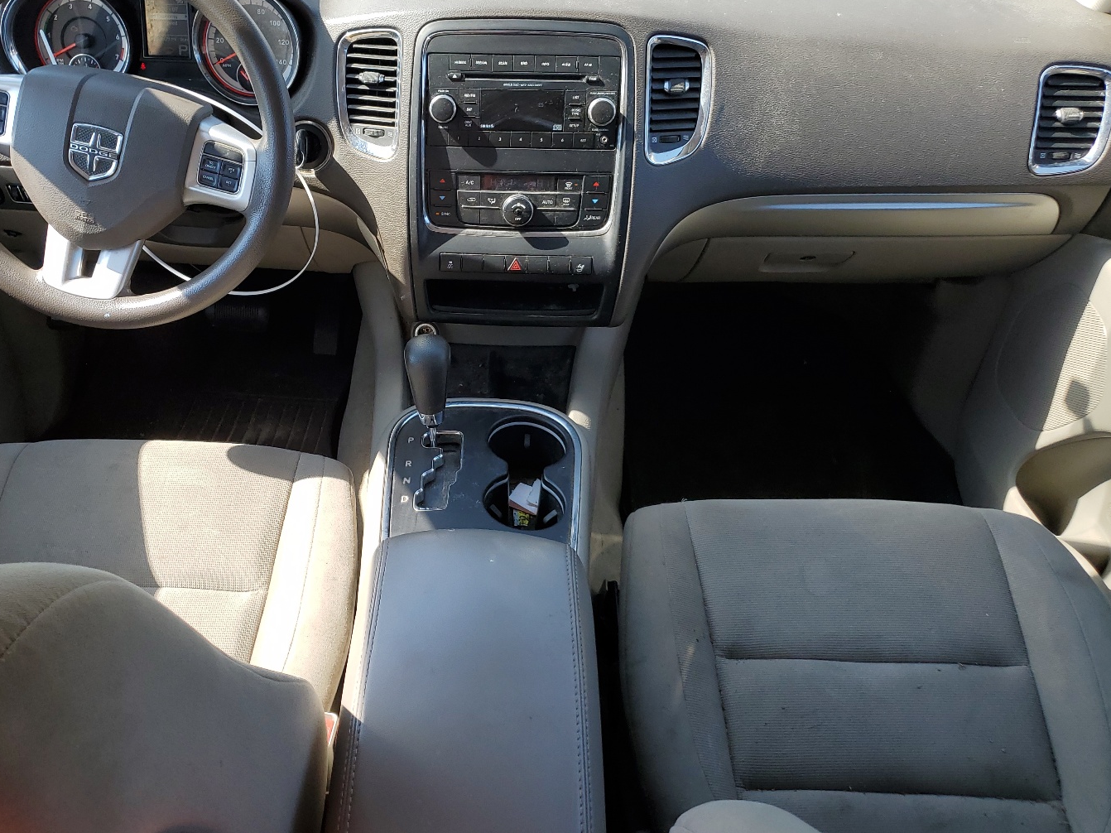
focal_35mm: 31
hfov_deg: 58.0
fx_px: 995
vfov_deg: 45.4
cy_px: 369
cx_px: 459
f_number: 1.5
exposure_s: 1/526
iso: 50
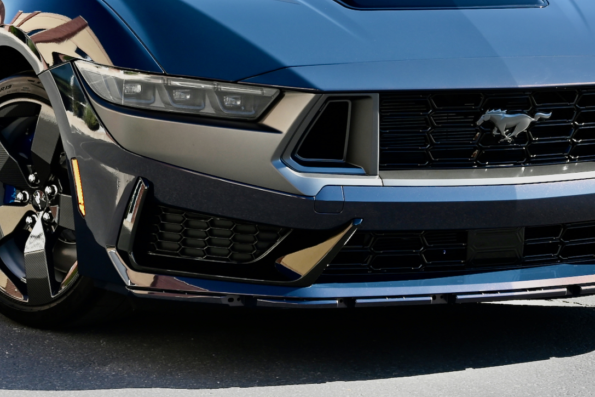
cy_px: 78
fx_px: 1520
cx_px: 237
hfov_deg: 22.1
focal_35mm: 92
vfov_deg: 14.8
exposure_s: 1/250
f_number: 5.6
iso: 140
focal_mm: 50
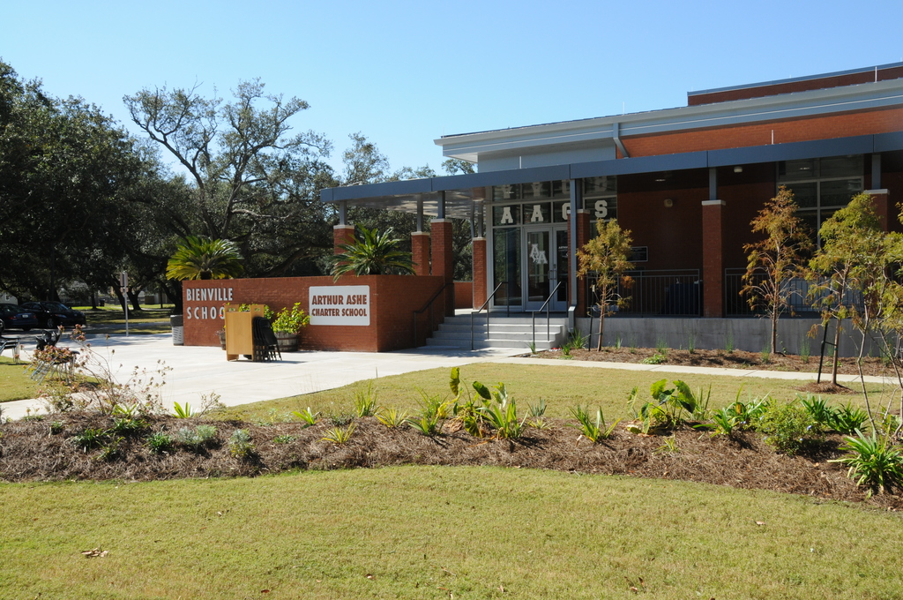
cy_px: 300
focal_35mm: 33
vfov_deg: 39.9
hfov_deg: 57.3
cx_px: 452
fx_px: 827
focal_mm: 22
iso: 400
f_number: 13
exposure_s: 1/250
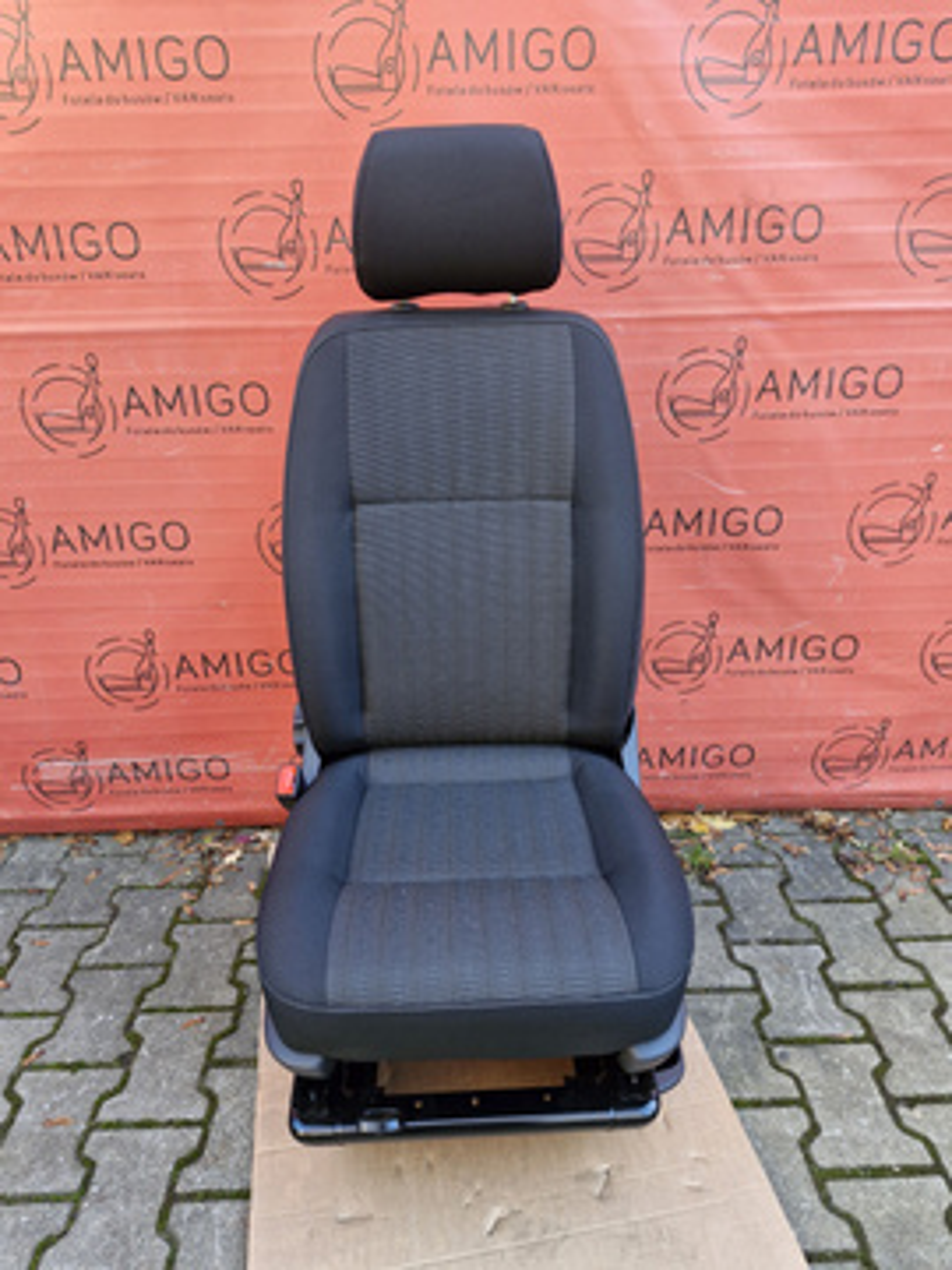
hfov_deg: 58.9
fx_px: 843
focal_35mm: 23
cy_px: 635
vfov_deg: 73.9
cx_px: 476
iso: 125
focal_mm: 5.54
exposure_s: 1/100
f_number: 1.8
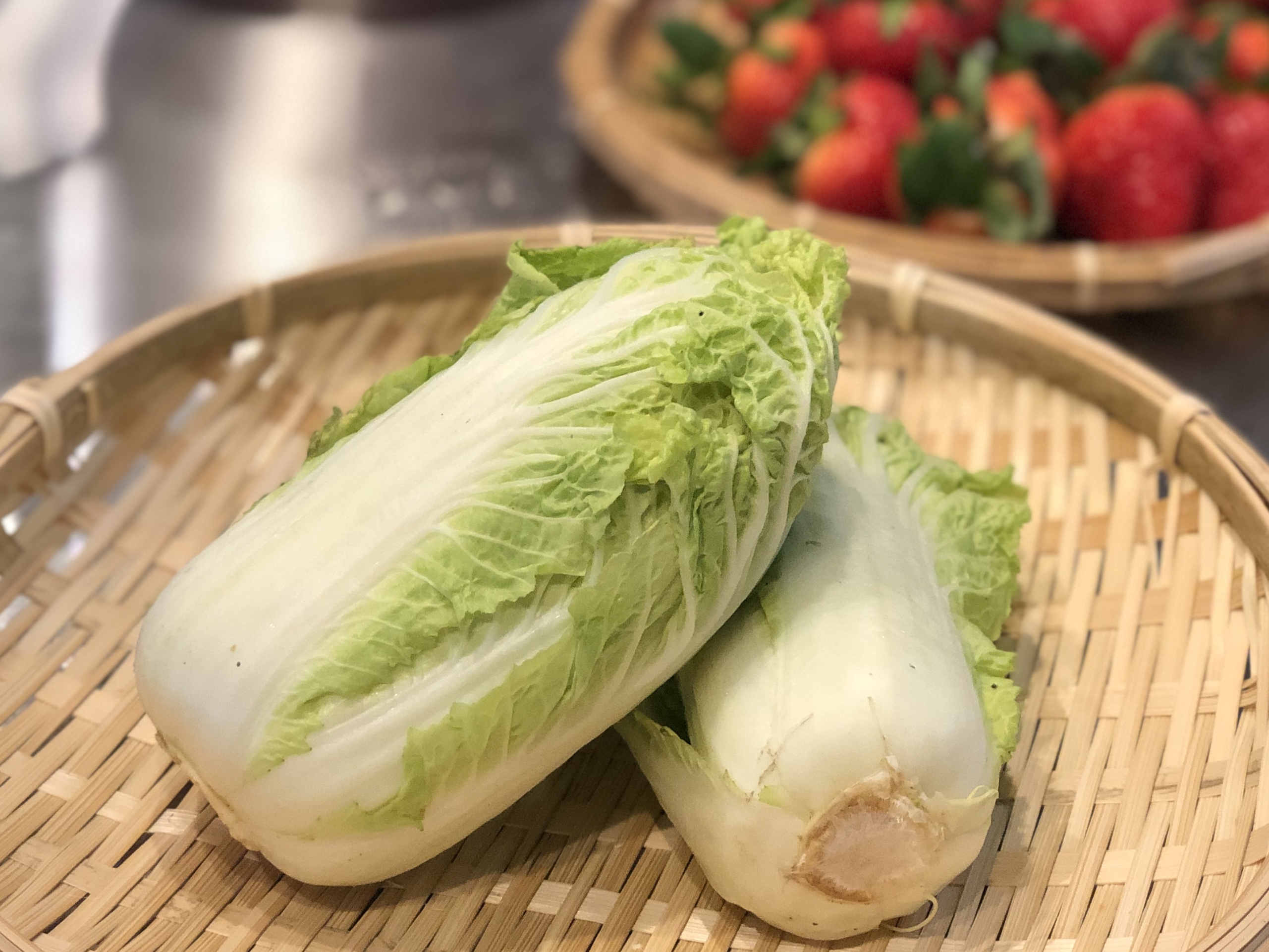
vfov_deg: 28.0
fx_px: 1906
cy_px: 476
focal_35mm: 52
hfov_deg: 36.8
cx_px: 634
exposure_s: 1/60
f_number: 2.4
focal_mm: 6
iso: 80
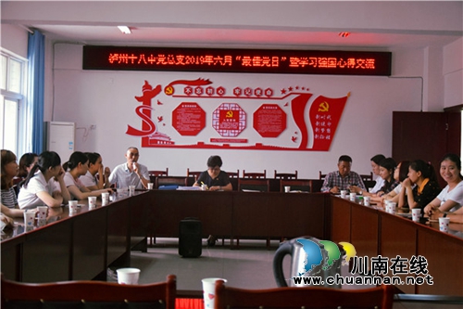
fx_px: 656
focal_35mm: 51
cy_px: 154
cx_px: 232
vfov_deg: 26.5
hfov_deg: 38.9
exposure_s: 1/400
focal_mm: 34
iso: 3200
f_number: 4.2
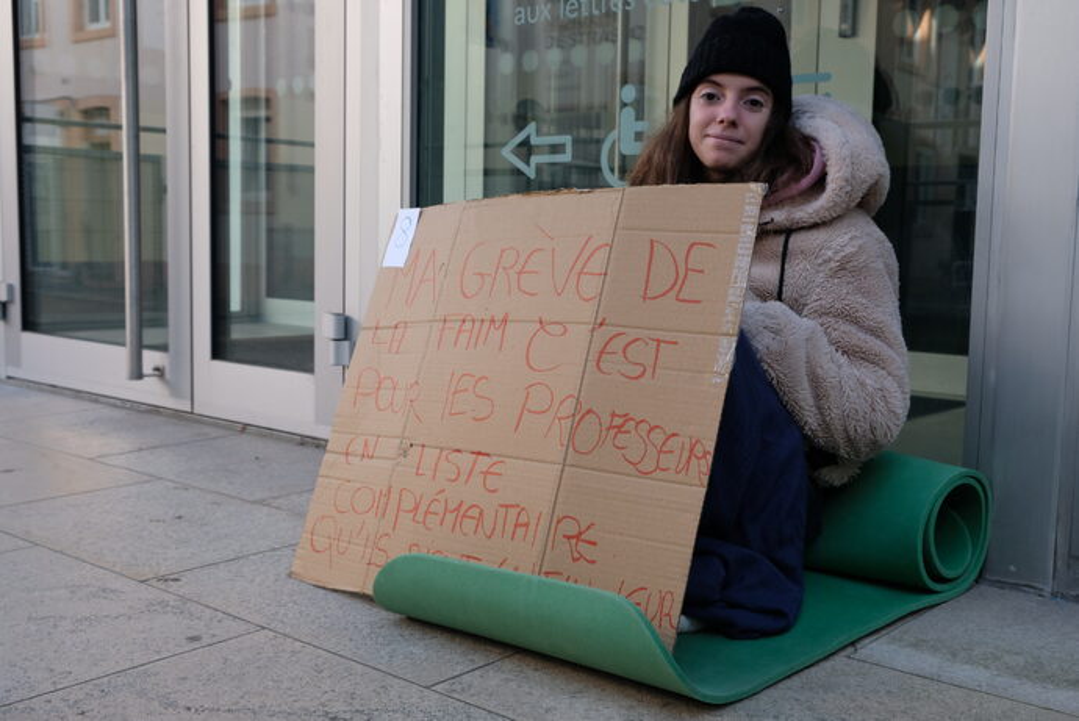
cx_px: 540
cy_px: 360
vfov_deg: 33.4
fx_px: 1200
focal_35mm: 40
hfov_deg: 48.4
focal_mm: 26.5
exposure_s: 1/180
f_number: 6.4
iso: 800
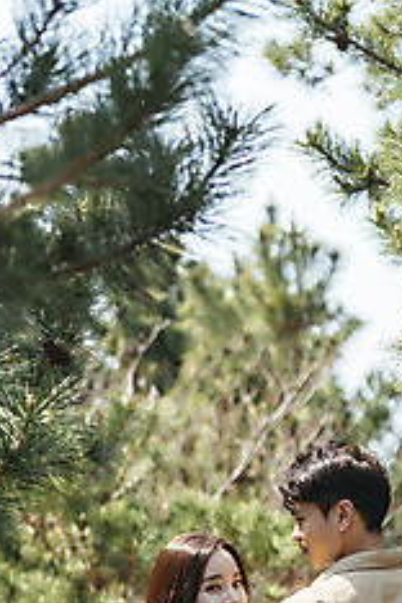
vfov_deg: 15.9
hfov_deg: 10.7
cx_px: 267
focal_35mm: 128
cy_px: 472
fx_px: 2144
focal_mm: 75
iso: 100
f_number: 2.8
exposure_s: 1/800
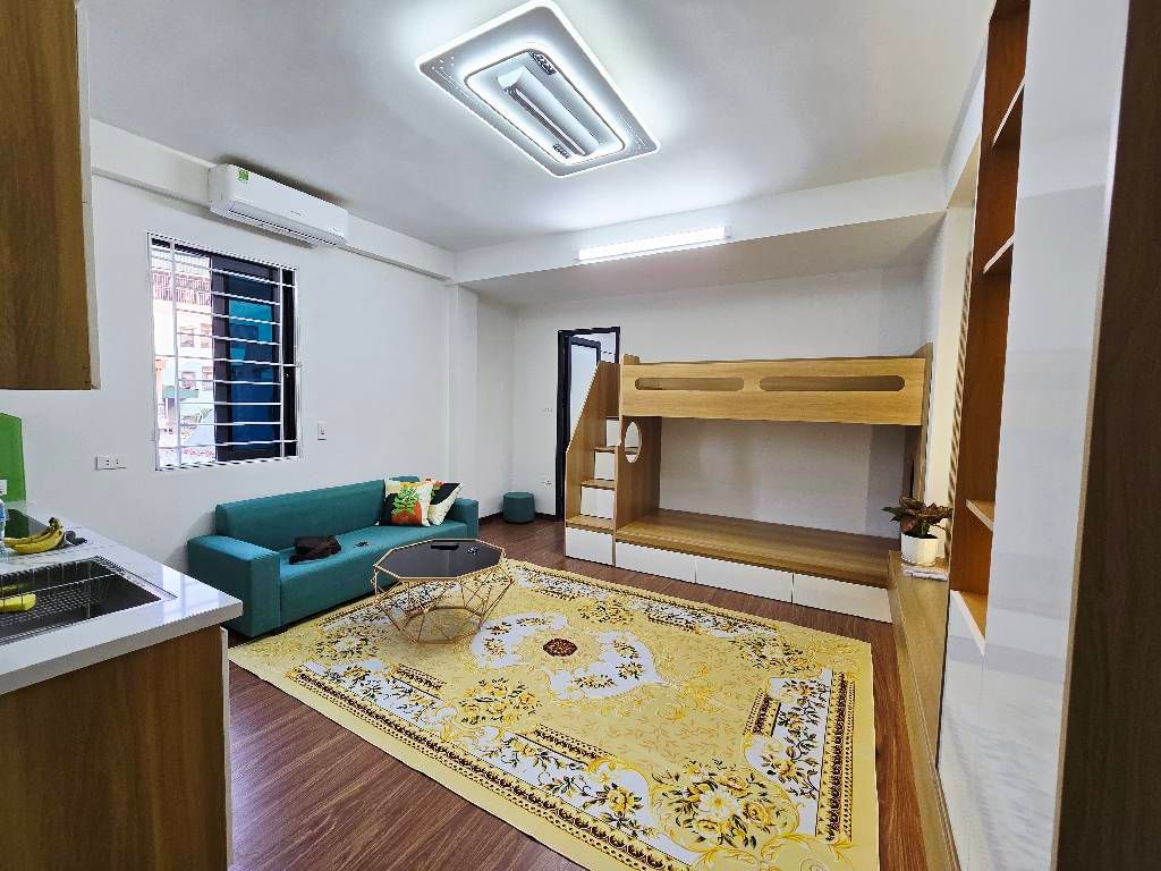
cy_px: 436
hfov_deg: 106.2
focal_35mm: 13
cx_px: 580
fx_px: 436
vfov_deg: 89.9
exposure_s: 1/50.3
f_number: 2.2
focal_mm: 2.2
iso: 64
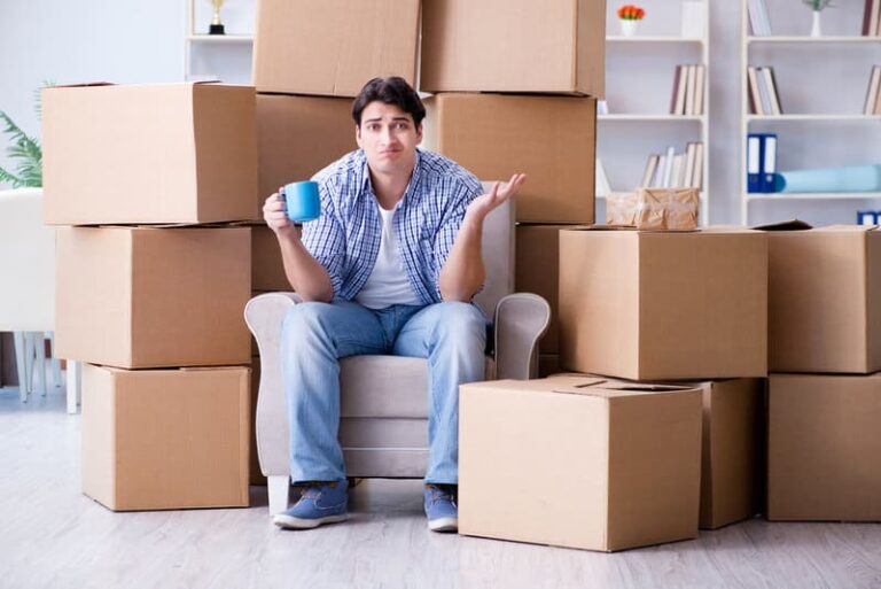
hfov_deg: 19.4
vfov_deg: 13.1
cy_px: 294
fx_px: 2571
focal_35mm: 105
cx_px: 440
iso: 200
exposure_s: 1/100
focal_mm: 105
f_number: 5
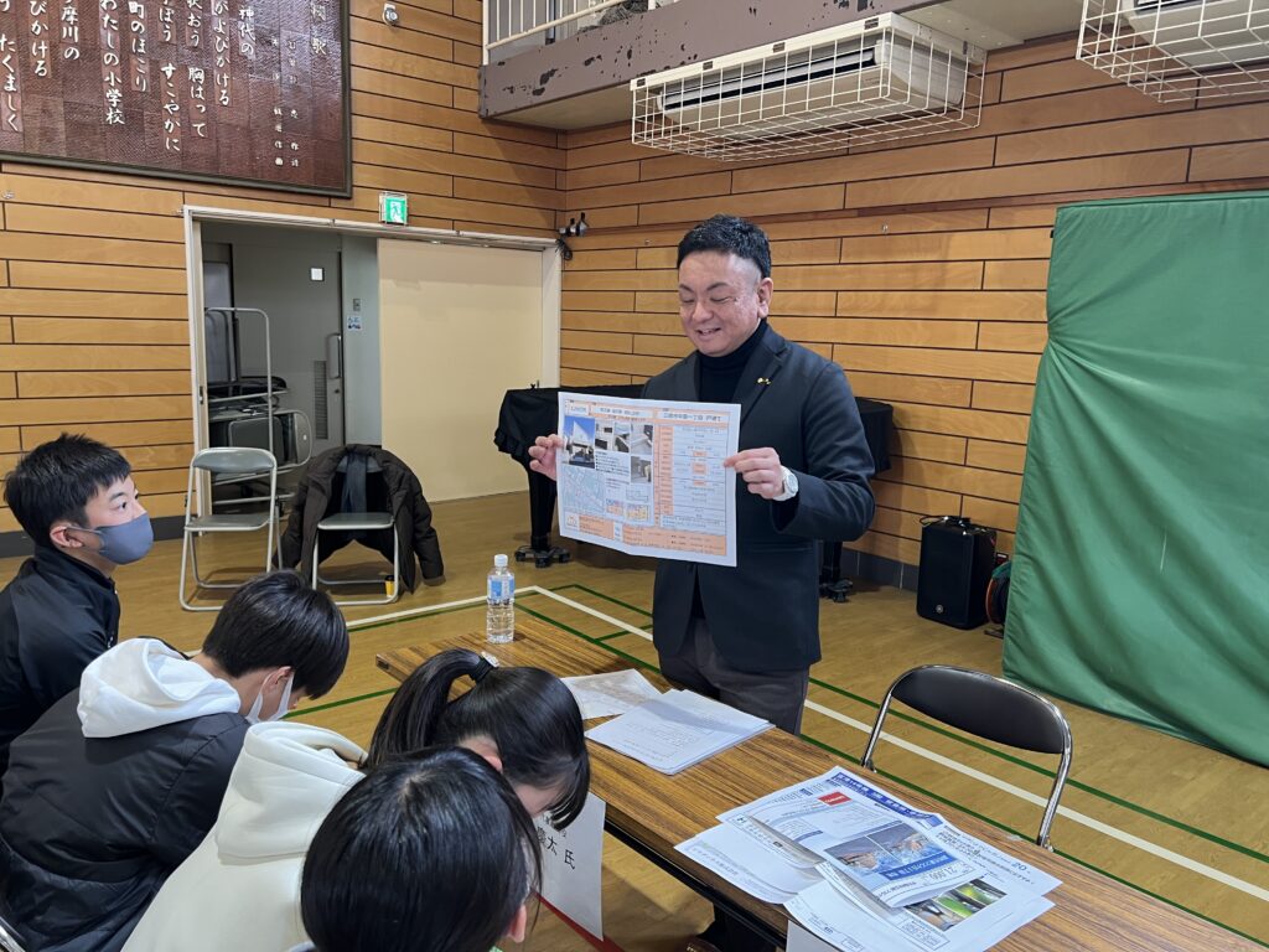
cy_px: 476
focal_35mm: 26
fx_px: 953
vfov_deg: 53.1
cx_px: 634
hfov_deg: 67.3
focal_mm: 5.7
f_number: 1.5
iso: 160
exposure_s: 1/50
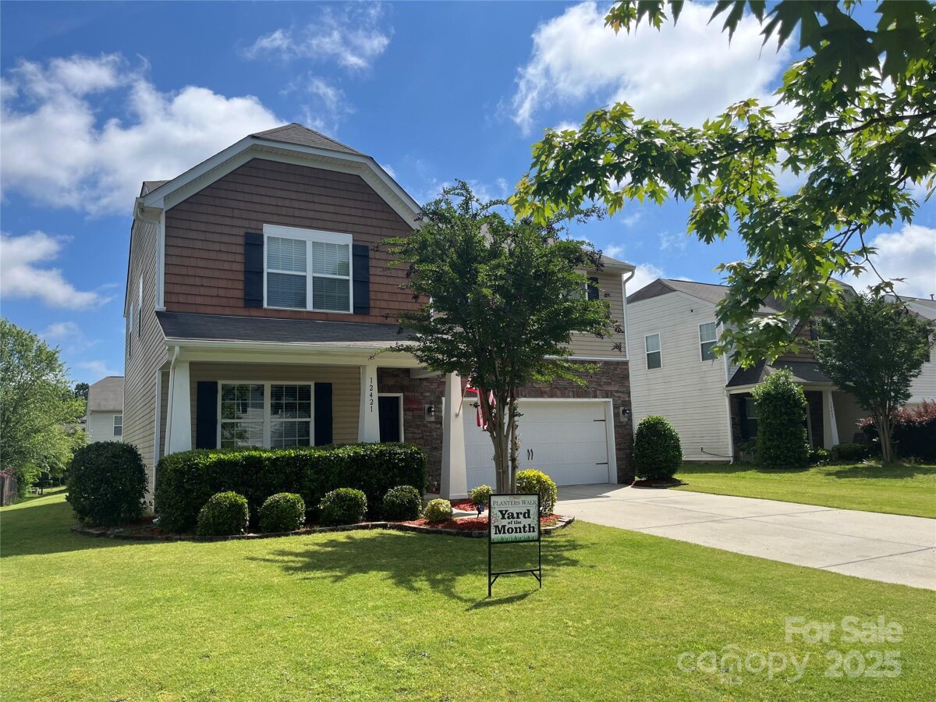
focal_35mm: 26
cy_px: 351
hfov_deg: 67.3
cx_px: 468
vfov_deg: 53.1
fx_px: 703
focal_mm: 5.1
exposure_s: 1/3521
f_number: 1.6
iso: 50
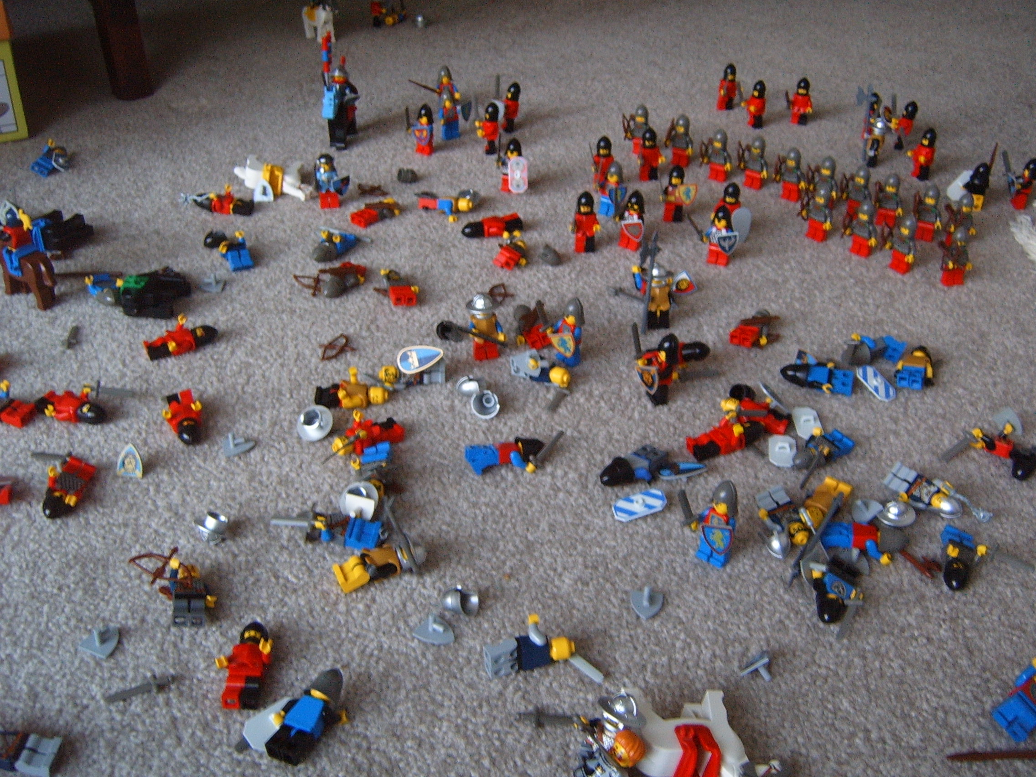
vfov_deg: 38.7
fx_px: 1107
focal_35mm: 37
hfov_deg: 50.1
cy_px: 388
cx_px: 518
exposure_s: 1/6
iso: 141
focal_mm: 6.2
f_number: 2.9
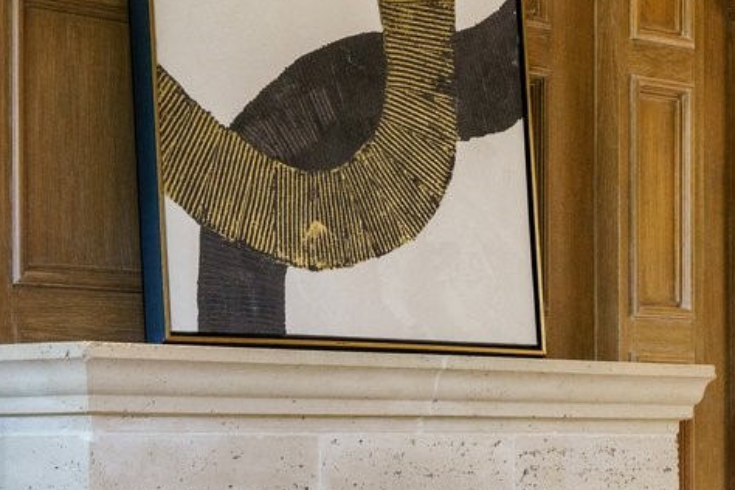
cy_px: 490
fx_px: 2736
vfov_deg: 10.2
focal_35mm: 134
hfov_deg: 14.1
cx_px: 1161
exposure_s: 1/25
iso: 800
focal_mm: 31
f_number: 6.3
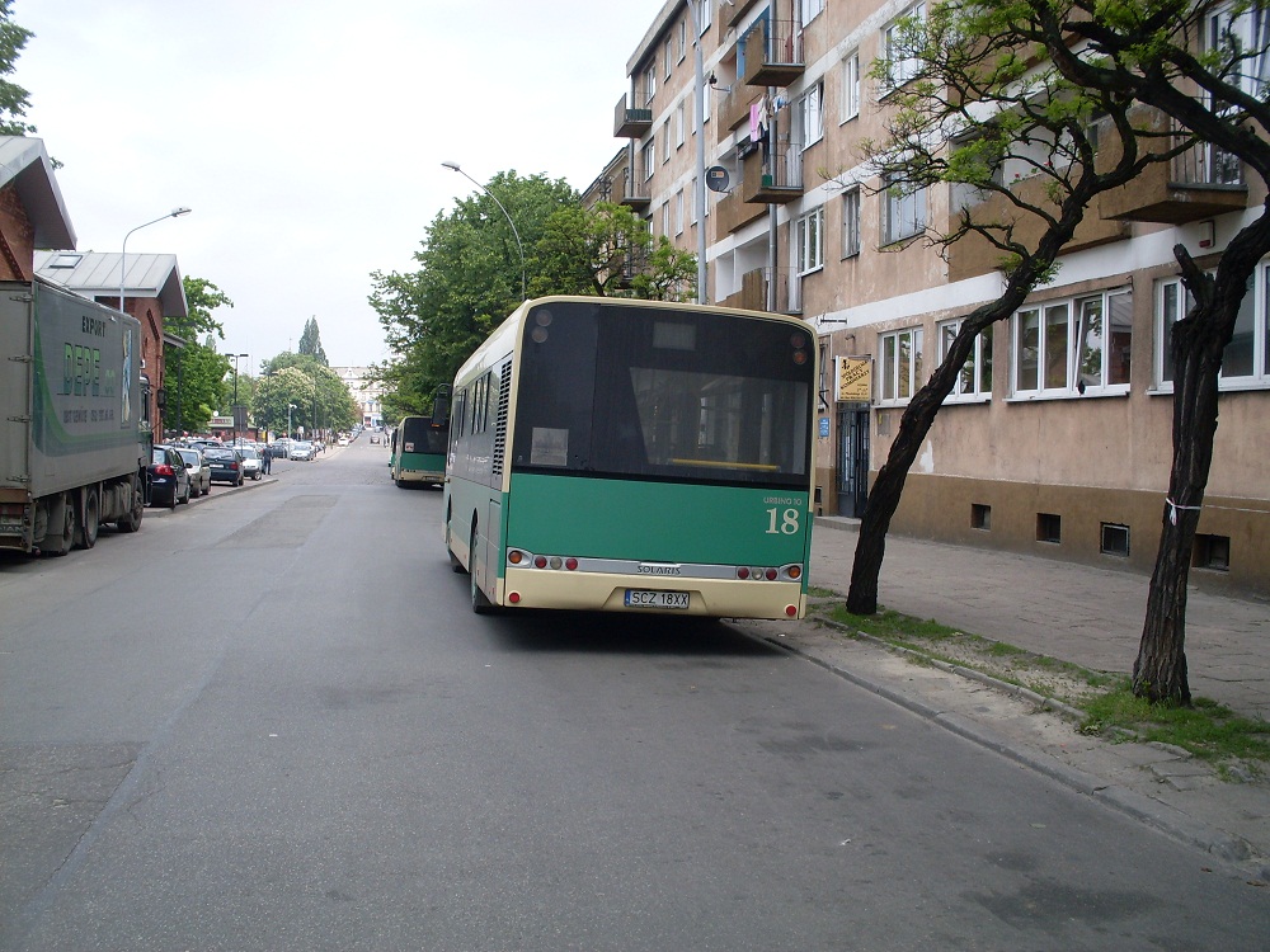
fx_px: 1394
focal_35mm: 38
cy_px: 476
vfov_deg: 37.7
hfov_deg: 49.0
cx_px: 635
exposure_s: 1/90
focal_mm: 6.3
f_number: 8.4
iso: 80
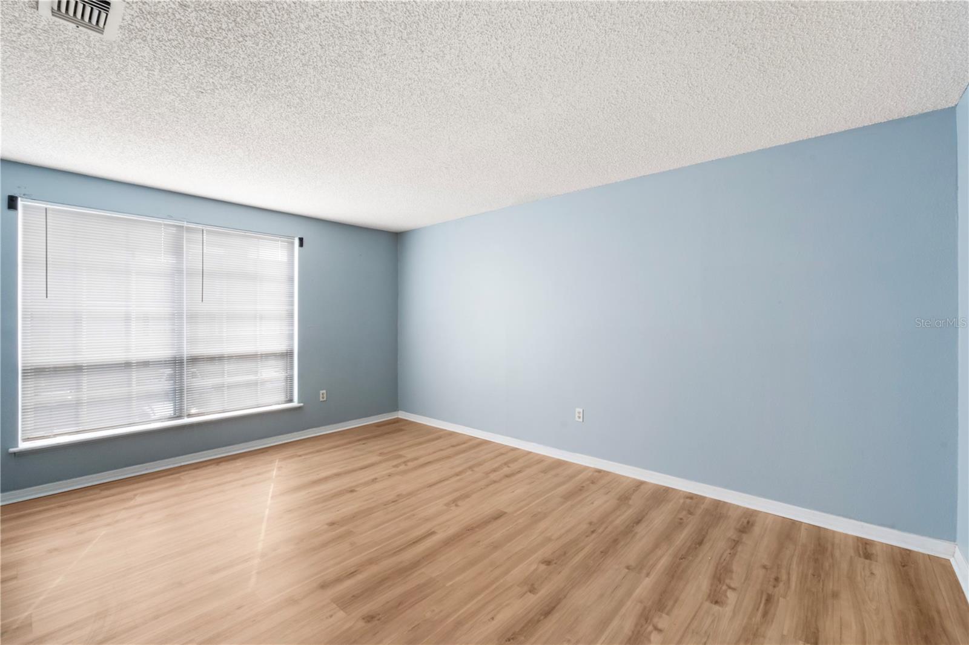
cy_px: 322
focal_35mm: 15
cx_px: 484
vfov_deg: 77.3
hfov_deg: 100.4
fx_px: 404
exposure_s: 1/25
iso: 250
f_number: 20
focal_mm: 10
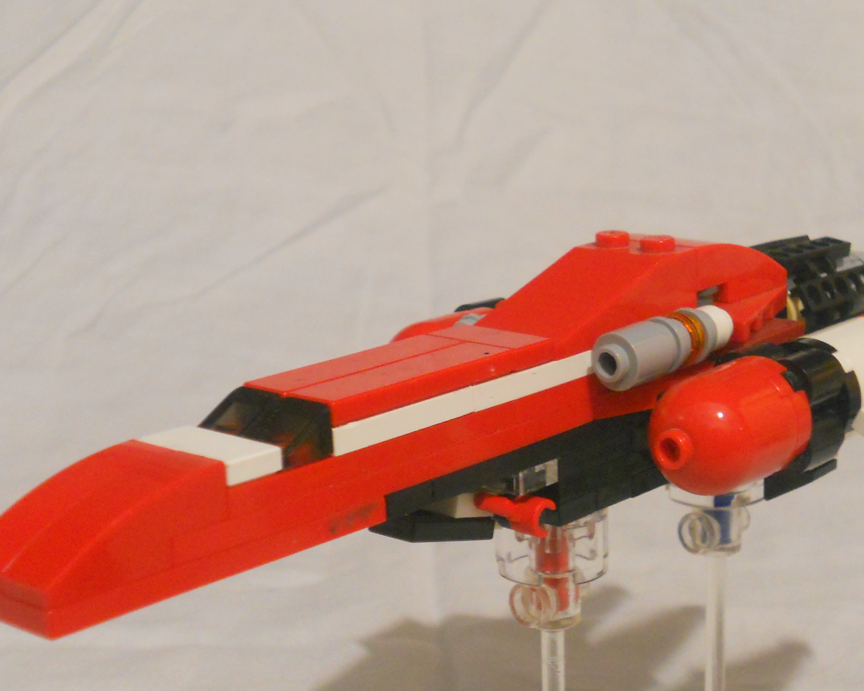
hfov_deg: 25.3
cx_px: 510
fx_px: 1918
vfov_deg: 20.4
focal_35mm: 75
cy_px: 391
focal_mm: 8.2
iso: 400
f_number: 4.3
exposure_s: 1/2
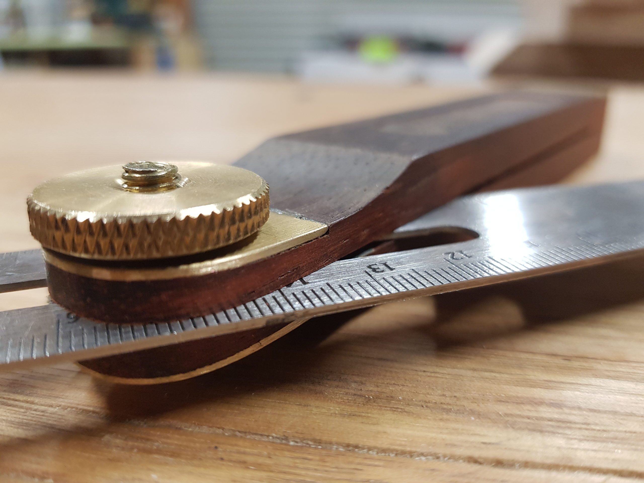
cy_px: 242
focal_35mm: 26
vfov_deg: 53.1
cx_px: 322
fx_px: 484
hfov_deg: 67.3
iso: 160
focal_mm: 4.2
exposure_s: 1/33
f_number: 1.7
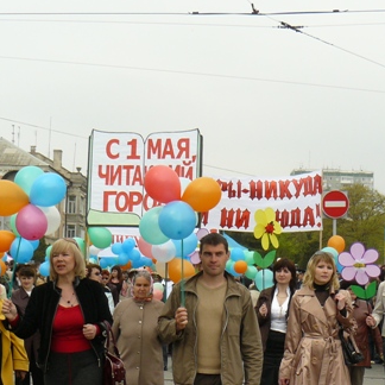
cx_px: 245
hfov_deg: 25.3
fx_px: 856
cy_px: 254
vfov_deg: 25.2
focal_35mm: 68
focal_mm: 6
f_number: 5.6
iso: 100
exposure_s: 1/320
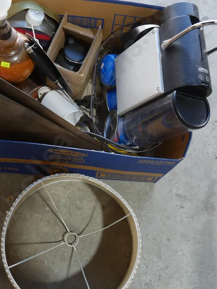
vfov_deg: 41.1
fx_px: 384
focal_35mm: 46
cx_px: 76
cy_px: 124
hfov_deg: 31.3
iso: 200
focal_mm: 17
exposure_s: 1/80
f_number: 4
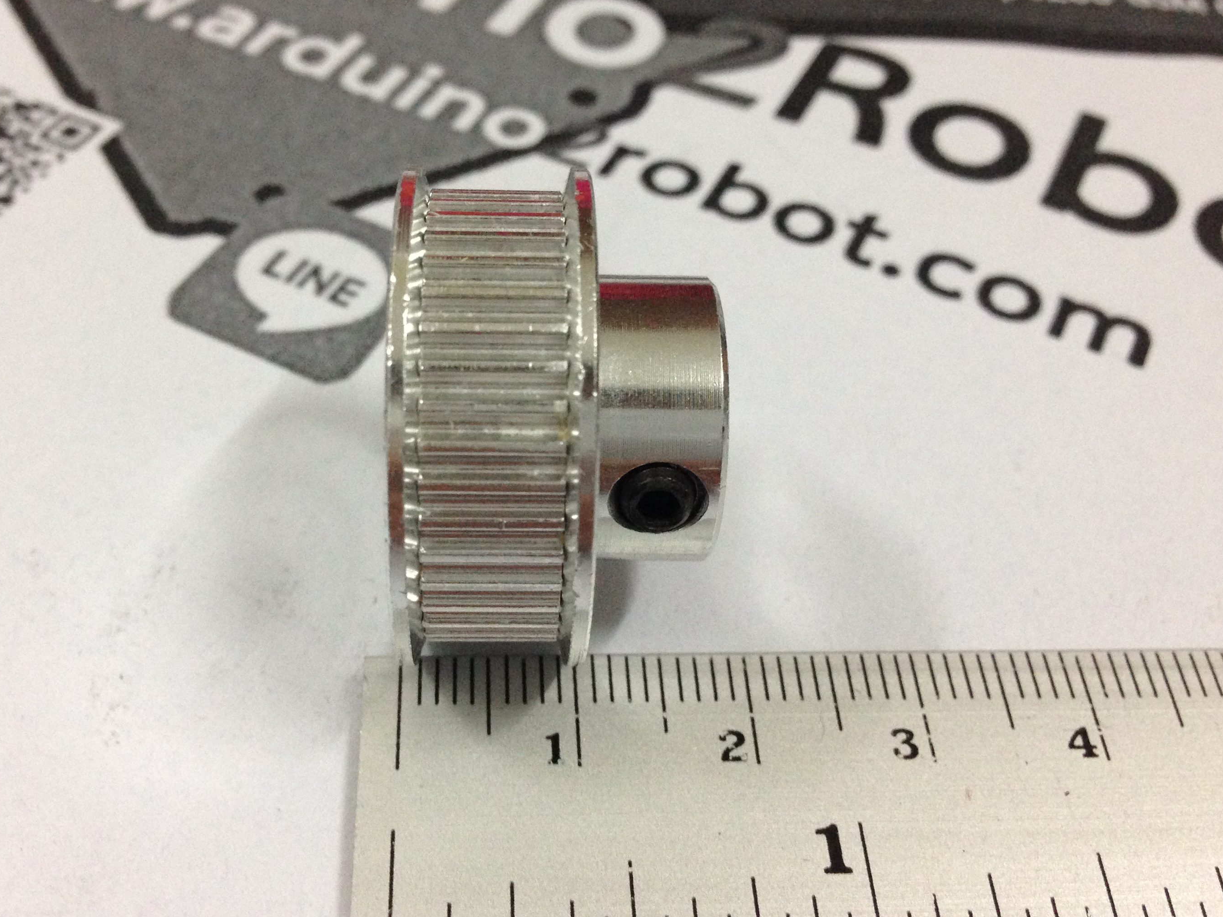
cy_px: 427
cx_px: 568
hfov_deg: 46.8
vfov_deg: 35.9
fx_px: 1413
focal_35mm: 40
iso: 250
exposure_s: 1/20
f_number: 2.4
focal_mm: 4.12
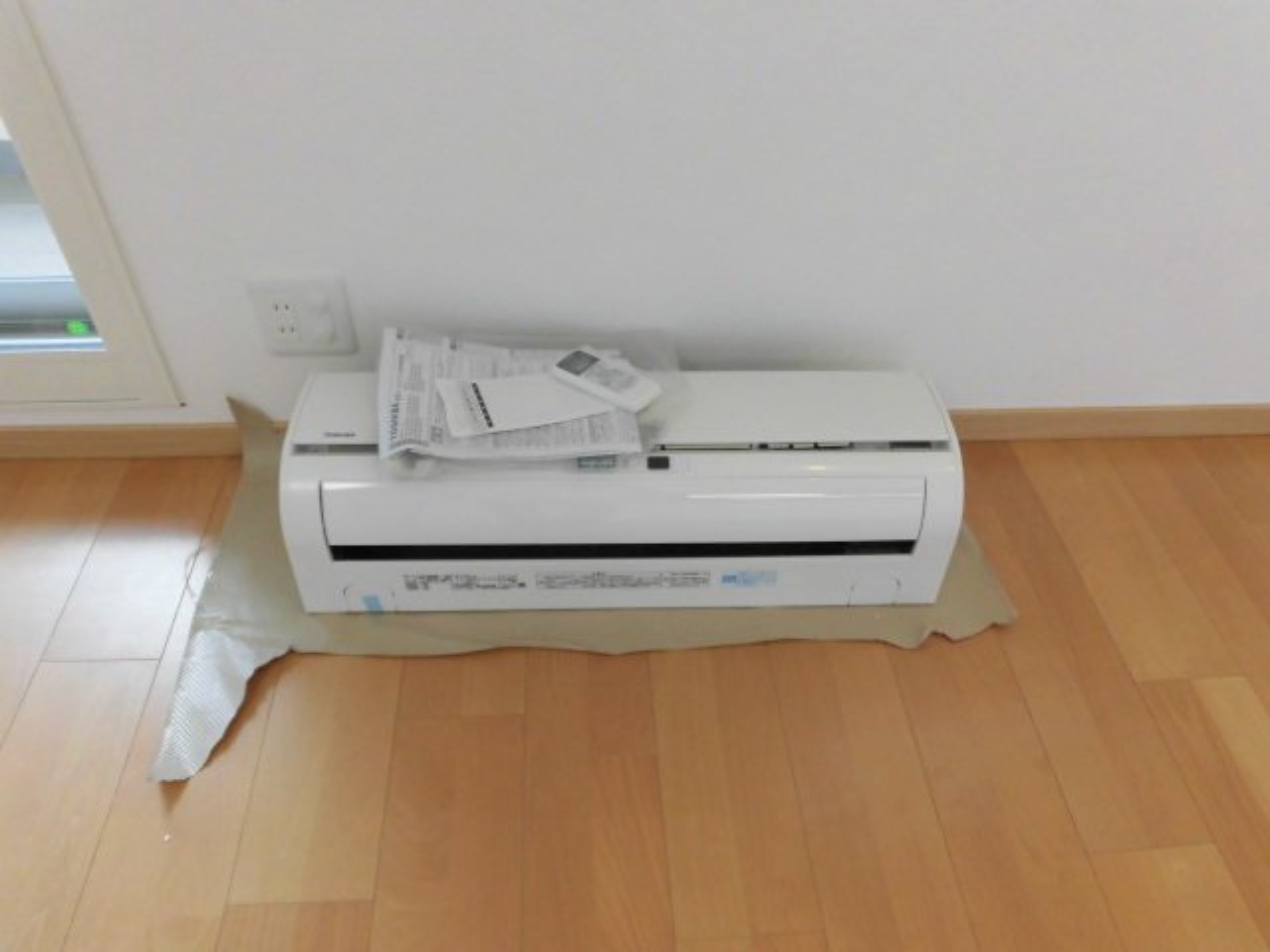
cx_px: 635
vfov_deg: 56.8
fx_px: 881
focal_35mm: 24
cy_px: 476
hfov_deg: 71.6
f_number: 3.1
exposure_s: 1/60
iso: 160
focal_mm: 4.3
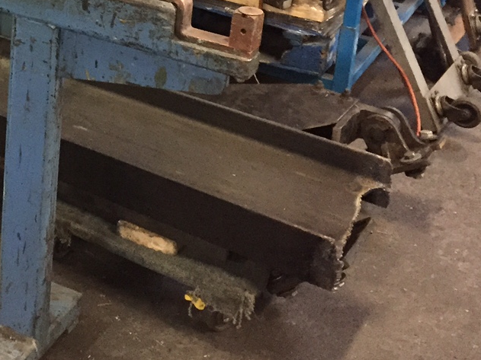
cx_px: -92
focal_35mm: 75
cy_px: -59
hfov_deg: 23.8
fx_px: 1042
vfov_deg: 18.7
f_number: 2.2
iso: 250
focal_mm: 4.15
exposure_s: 1/15
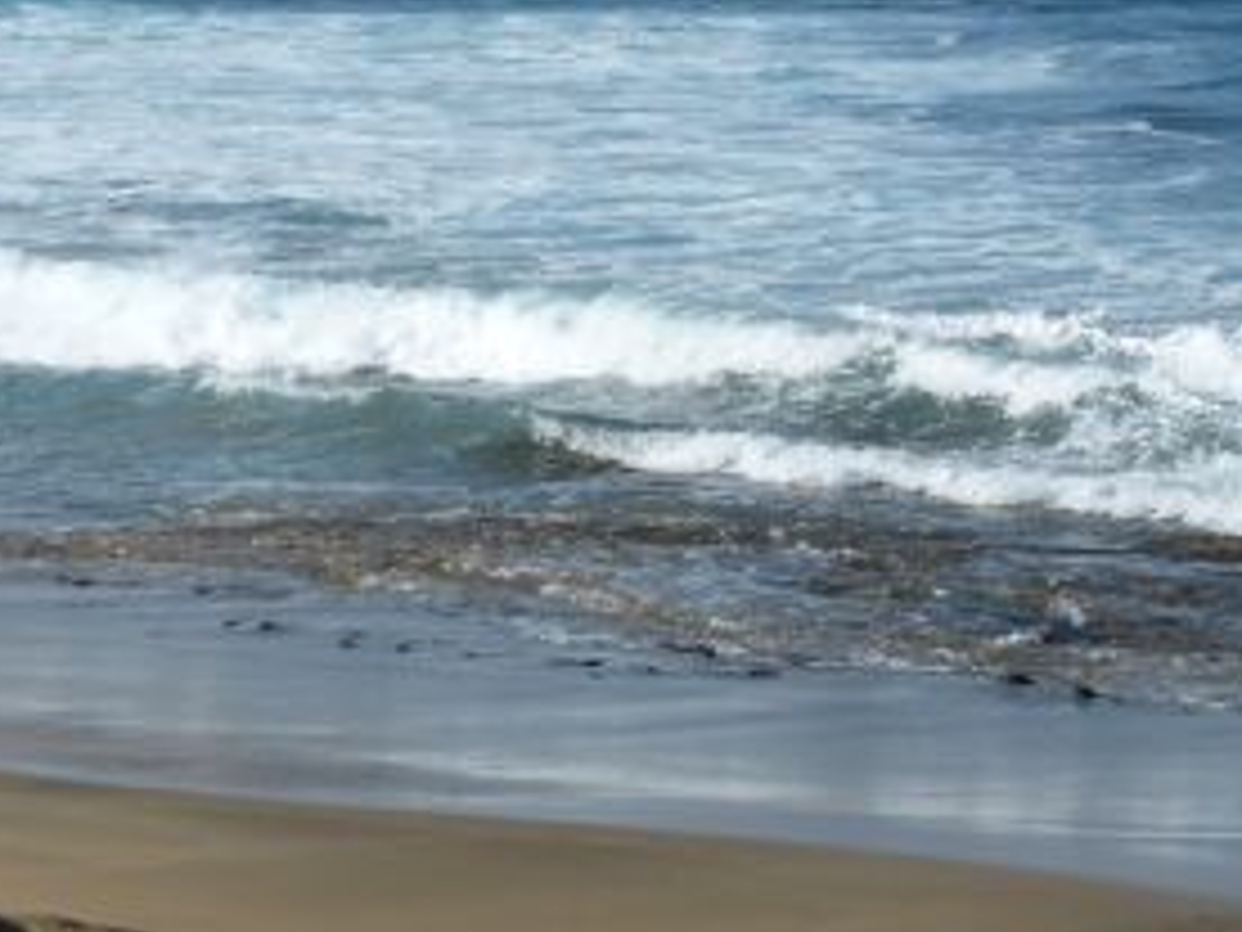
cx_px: 1053
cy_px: 335
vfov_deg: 11.8
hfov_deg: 15.6
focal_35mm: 125
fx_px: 4485
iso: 100
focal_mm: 12.5
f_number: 4
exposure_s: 1/1600
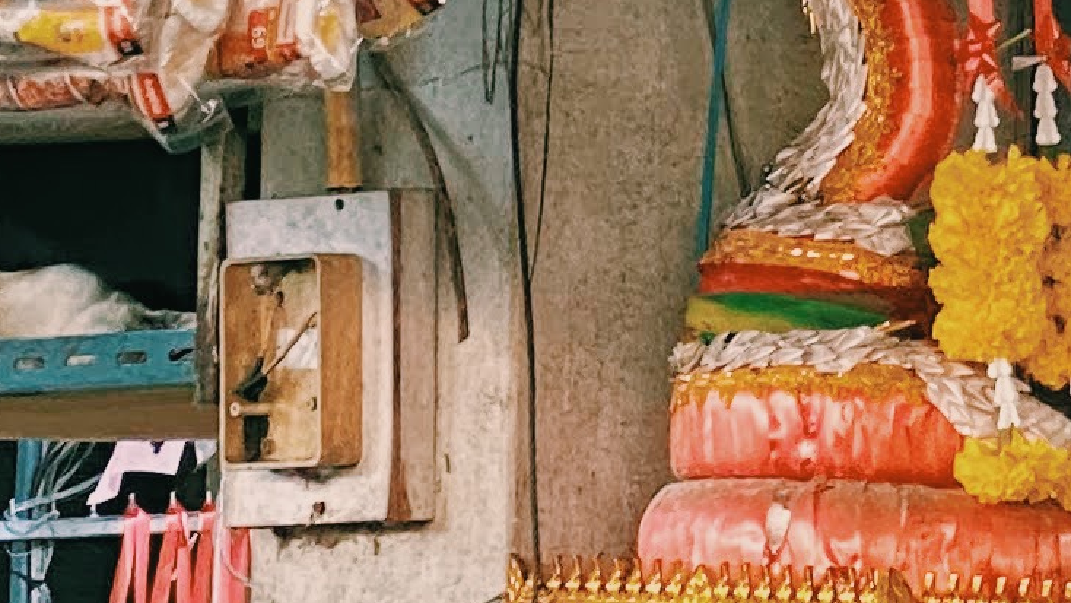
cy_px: -802
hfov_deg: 6.9
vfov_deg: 3.8
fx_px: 8833
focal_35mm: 311
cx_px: 1496
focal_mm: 6
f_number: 2
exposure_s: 1/50
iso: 100
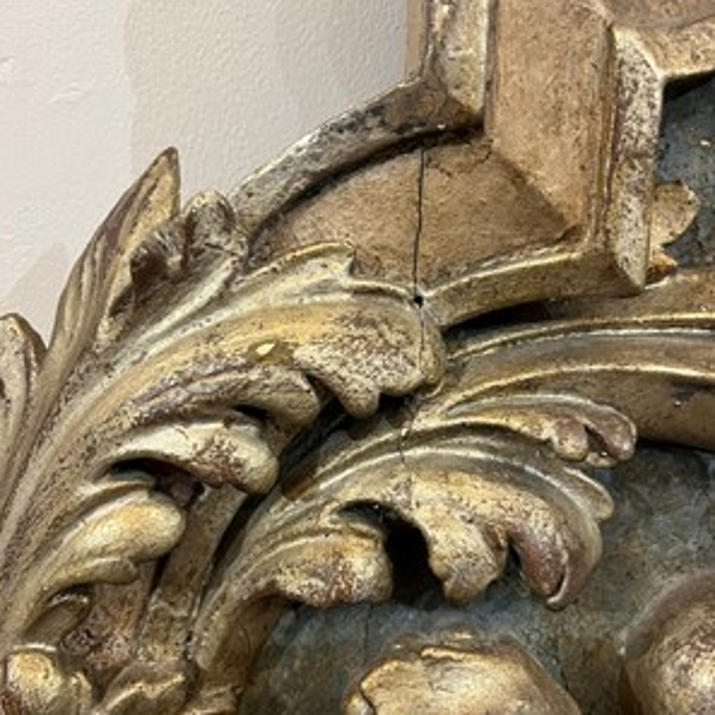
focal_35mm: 31
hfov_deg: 52.5
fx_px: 724
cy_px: 378
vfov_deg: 52.5
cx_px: 356
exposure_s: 1/50
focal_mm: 5.1
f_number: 1.6
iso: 125
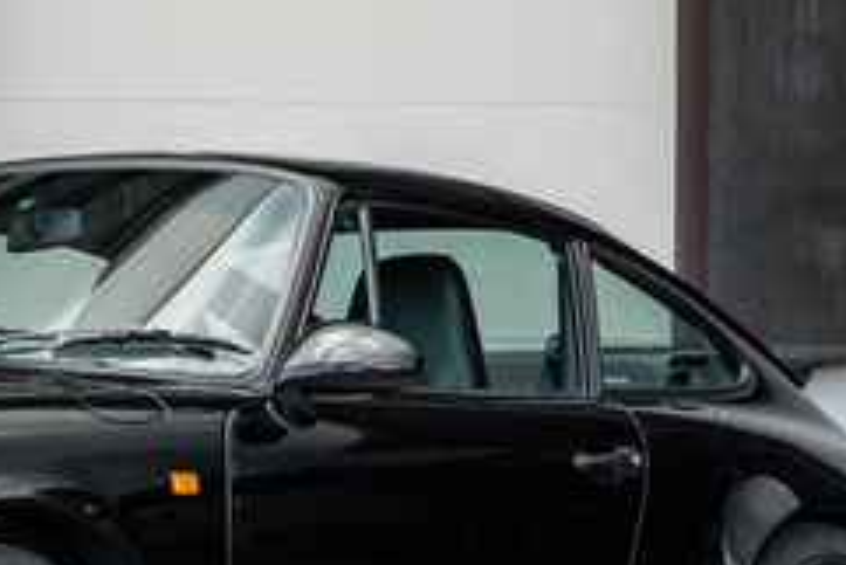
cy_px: 214
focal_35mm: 195
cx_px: 91
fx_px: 4577
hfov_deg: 10.5
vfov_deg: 7.1
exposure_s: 1/80
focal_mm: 61.2
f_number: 5.6
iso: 200
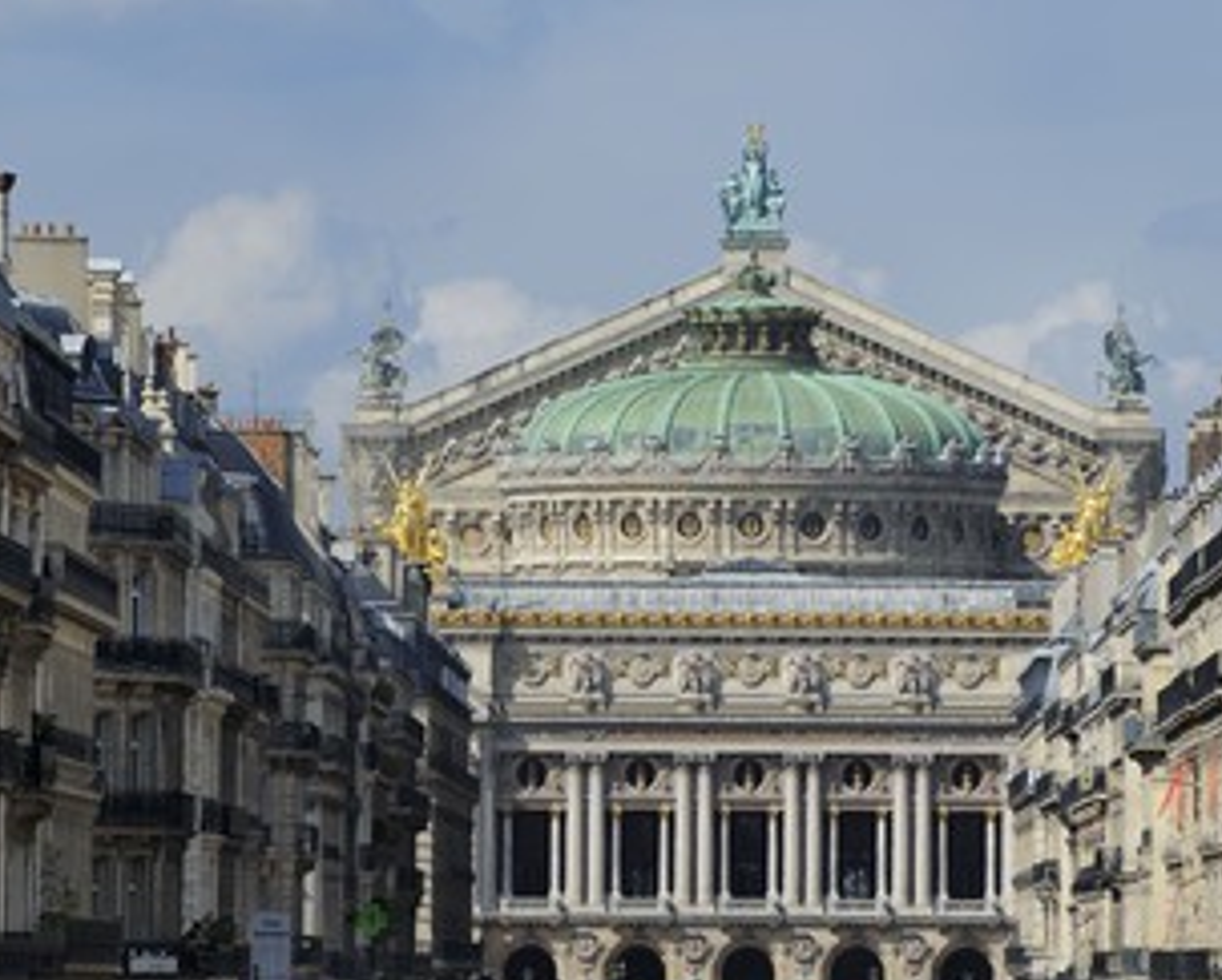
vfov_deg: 4.0
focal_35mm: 390
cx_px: 746
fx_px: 14119
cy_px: 561
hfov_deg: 5.0
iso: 200
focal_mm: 300
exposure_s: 1/320
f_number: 10
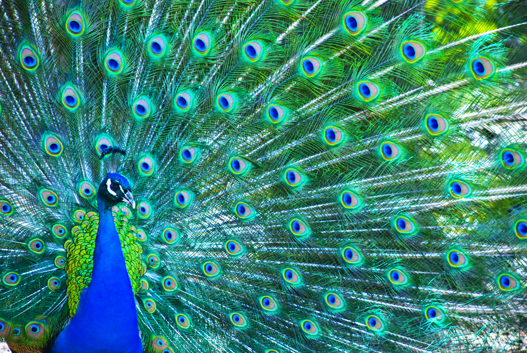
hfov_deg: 10.1
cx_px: 264
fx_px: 2968
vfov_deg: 6.8
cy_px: 176
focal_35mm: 202
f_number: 5.6
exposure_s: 1/125
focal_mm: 135
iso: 400
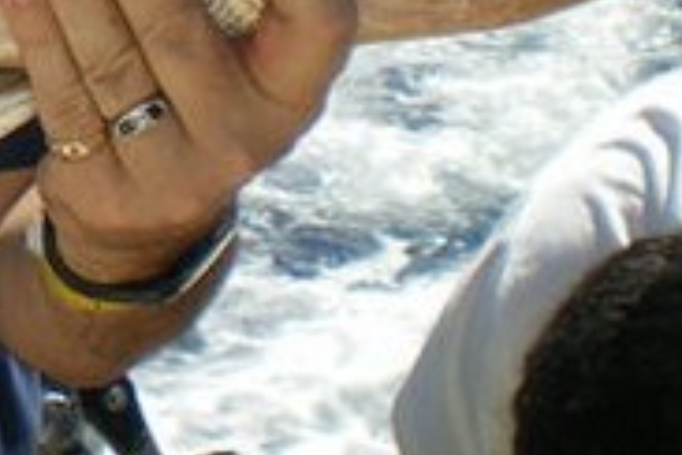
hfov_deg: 14.8
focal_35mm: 129
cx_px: -347
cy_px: -272
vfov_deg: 10.2
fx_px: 2444
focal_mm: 6.3
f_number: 4.6
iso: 50
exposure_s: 1/500
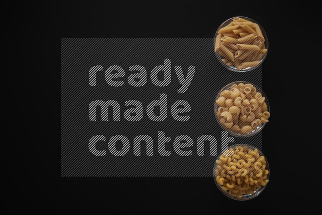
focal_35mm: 50
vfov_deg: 27.0
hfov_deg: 39.6
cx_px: 161
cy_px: 108
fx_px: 447
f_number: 8
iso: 100
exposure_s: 1/100
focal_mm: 50
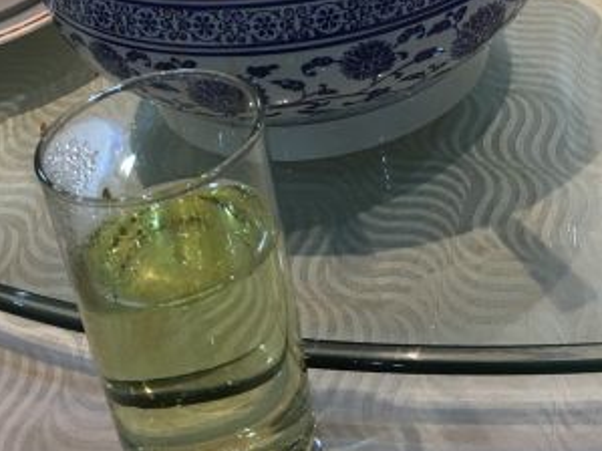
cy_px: -61
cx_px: 471
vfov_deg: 20.5
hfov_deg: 28.0
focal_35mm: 68
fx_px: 1182
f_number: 2.2
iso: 50
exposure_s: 1/33
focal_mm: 4.15
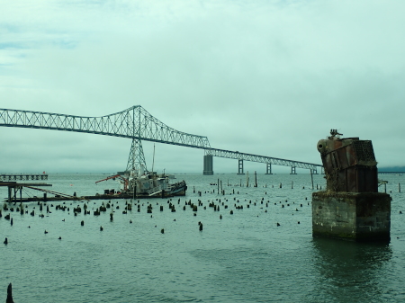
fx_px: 585
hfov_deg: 38.2
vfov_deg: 29.1
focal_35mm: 50
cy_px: 152
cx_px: 202
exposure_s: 1/800
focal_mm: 9.01
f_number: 4.5
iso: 100
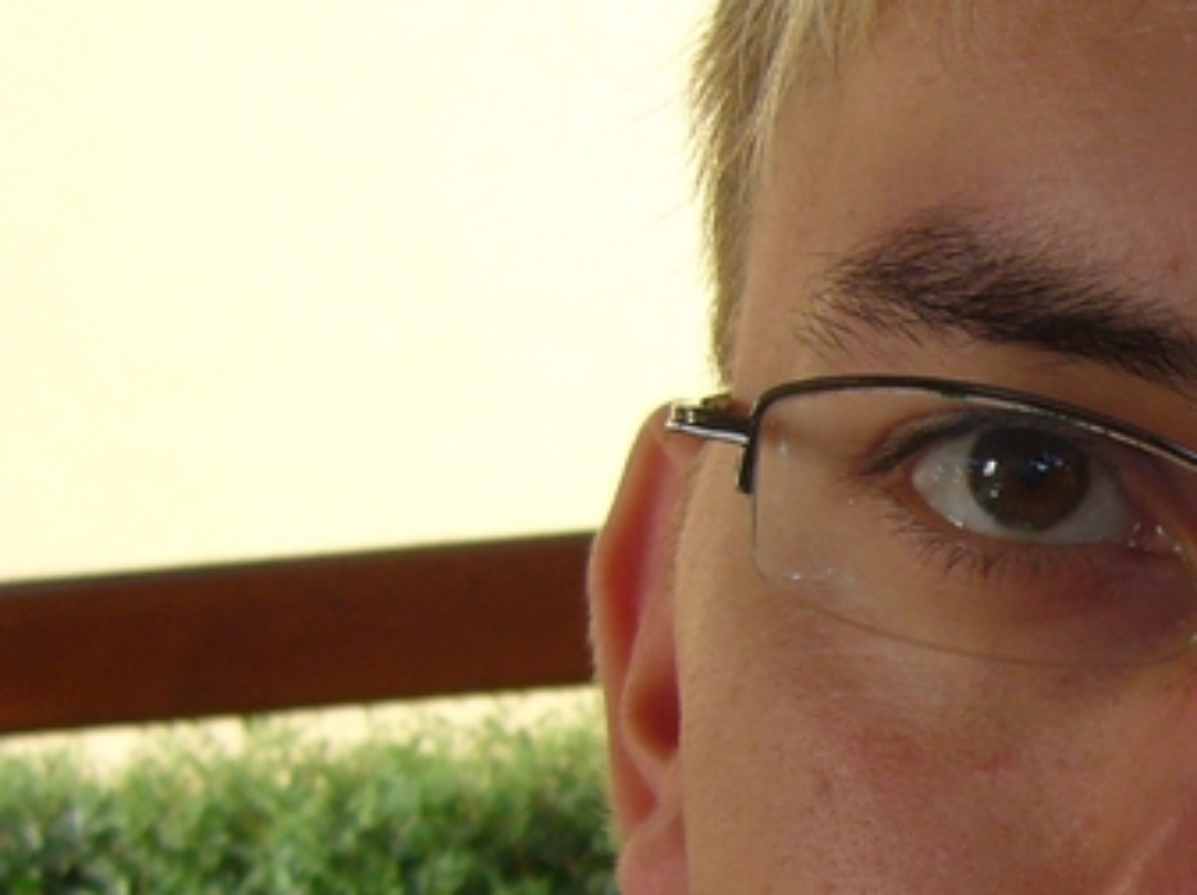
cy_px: 760
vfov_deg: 14.1
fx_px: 3592
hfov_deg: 18.2
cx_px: 1343
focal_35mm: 104
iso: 100
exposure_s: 1/250
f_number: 2.8
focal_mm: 5.8
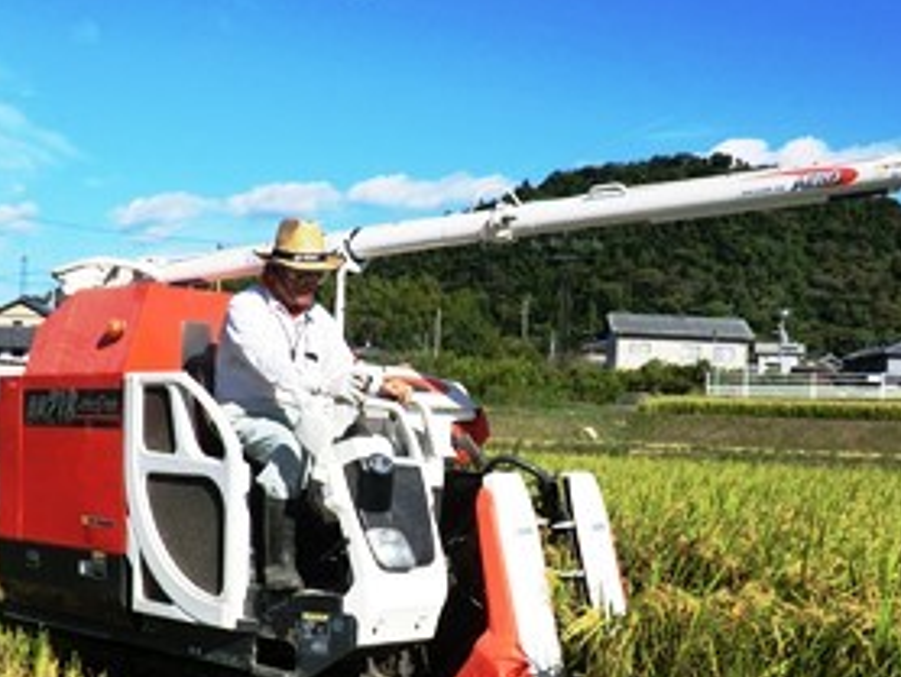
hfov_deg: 42.9
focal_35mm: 44
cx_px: 454
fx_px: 1146
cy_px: 395
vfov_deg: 32.9
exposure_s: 1/250
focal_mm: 6.1
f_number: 8.4
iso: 80
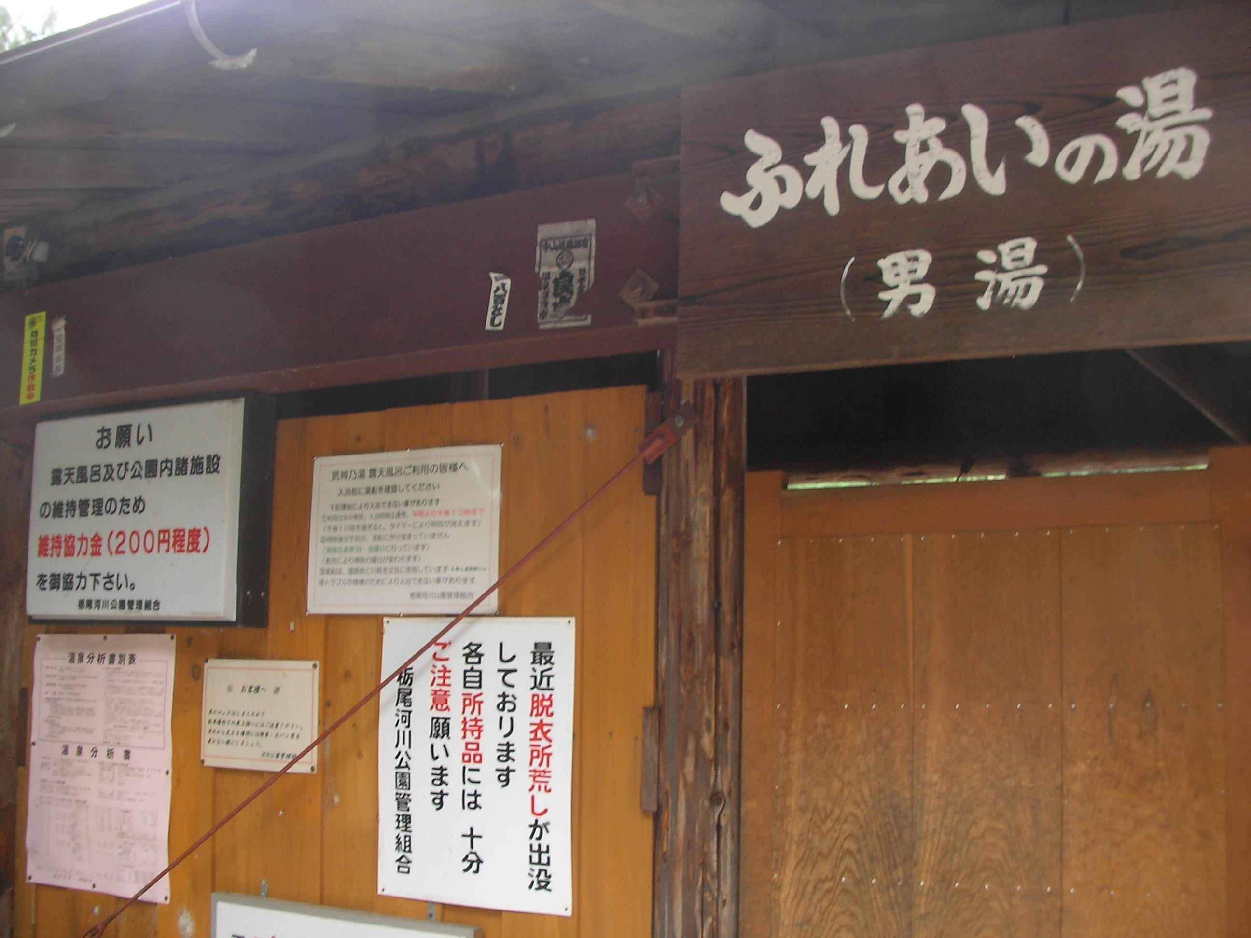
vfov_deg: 37.7
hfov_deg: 49.0
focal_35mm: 38
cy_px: 469
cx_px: 626
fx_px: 1373
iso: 50
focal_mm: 6.3
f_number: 3.5
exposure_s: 1/75.3
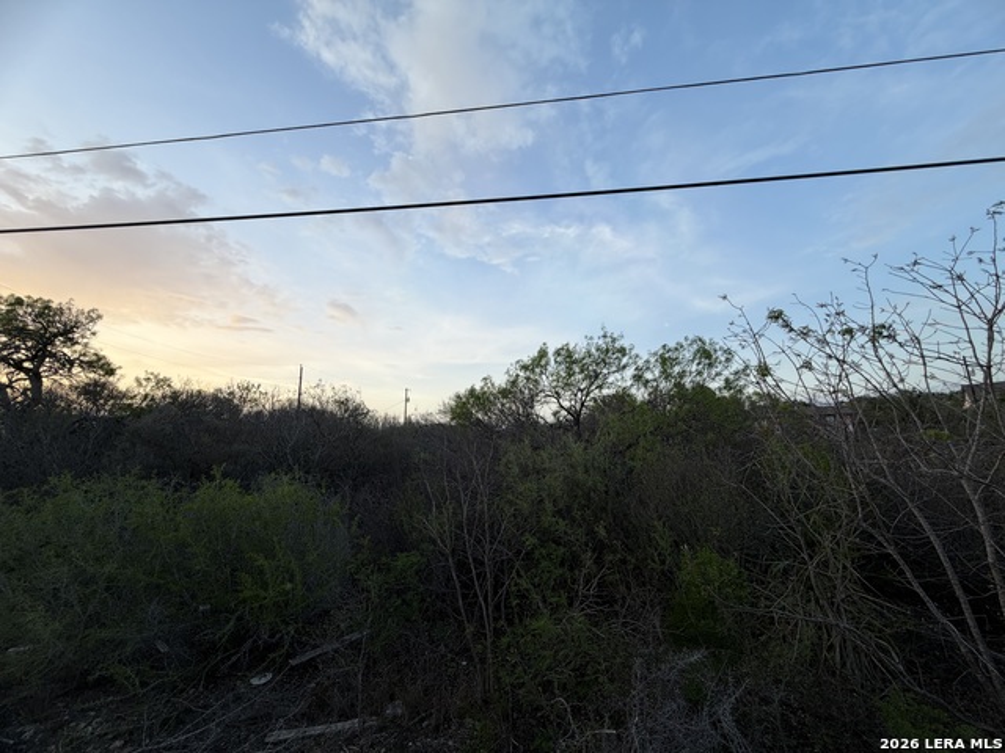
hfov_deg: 102.1
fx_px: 406
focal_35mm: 14
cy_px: 376
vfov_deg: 85.7
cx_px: 502
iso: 50
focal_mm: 2.22
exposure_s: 1/121
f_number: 2.2
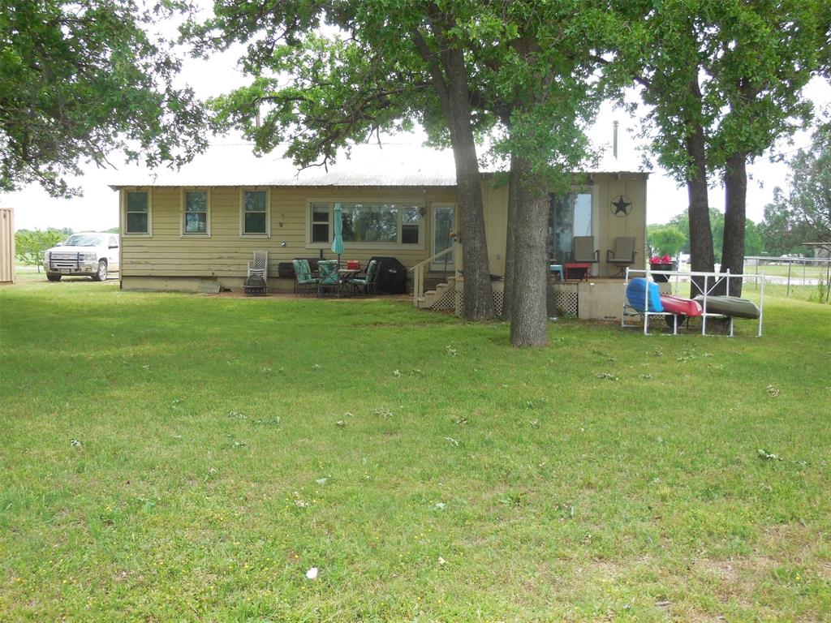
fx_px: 960
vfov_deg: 36.0
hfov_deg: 46.8
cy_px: 312
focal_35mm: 40
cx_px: 416
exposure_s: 1/320
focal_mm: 7.1
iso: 125
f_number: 3.6
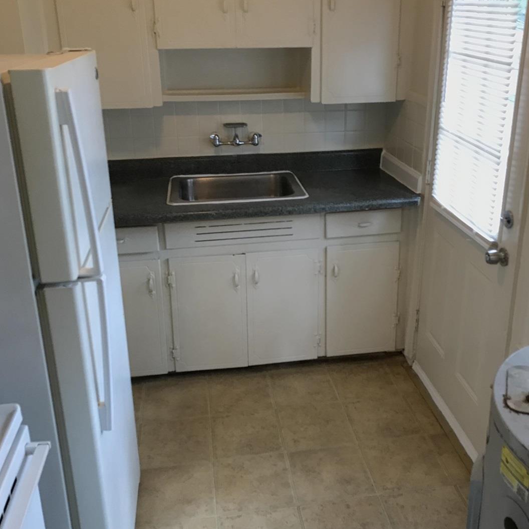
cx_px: 281
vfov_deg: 46.0
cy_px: 245
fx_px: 622
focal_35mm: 36
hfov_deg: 46.0
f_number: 1.8
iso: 40
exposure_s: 1/17
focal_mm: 3.99
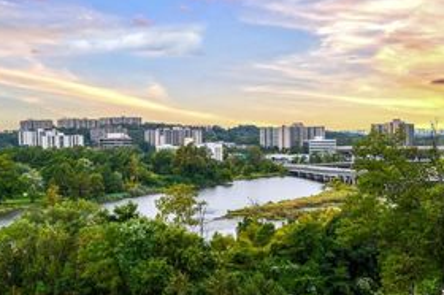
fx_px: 727
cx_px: 146
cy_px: 182
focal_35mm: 59
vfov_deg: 22.9
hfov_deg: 33.7
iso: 160
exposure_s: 1/250
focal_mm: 22
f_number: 8
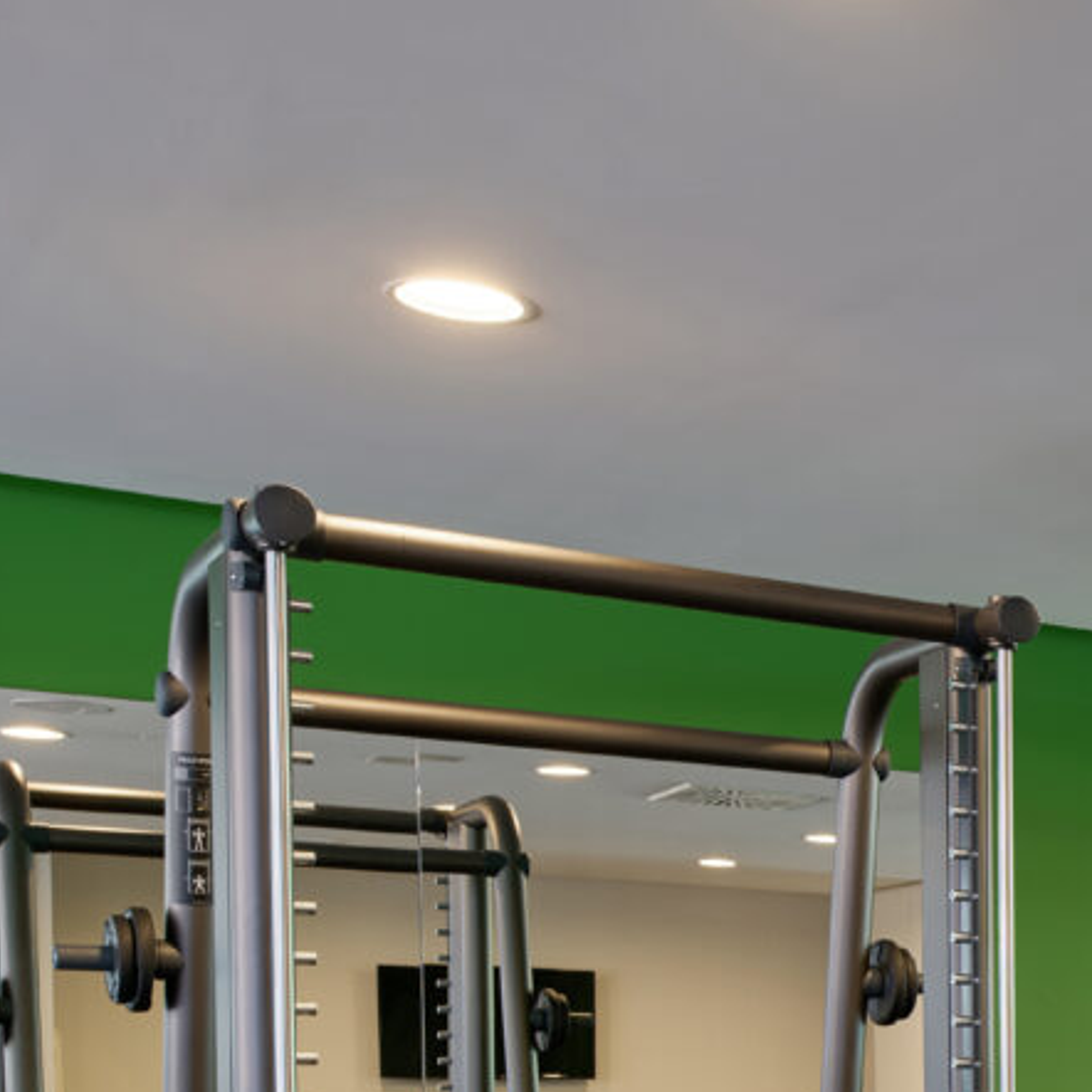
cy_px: 1166
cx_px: 1690
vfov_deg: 24.9
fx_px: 2320
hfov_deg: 21.6
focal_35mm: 65
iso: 64
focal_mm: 22
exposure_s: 1
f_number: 8
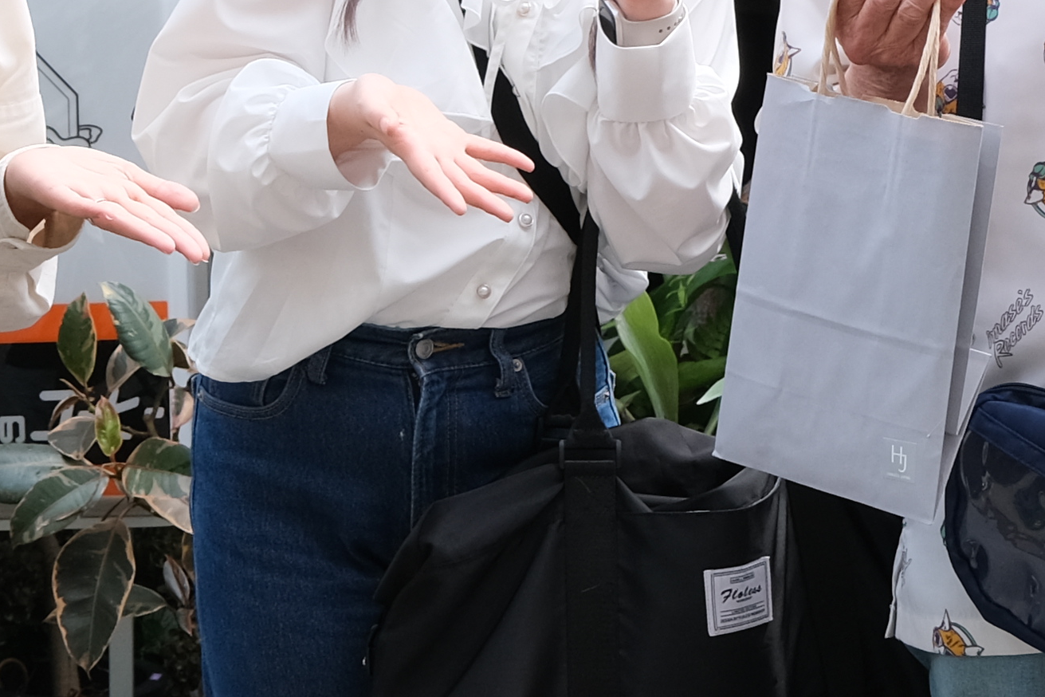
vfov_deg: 9.9
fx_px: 4006
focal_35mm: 138
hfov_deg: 14.8
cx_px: 795
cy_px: 142
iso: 320
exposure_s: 1/200
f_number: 5.6
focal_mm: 19.2
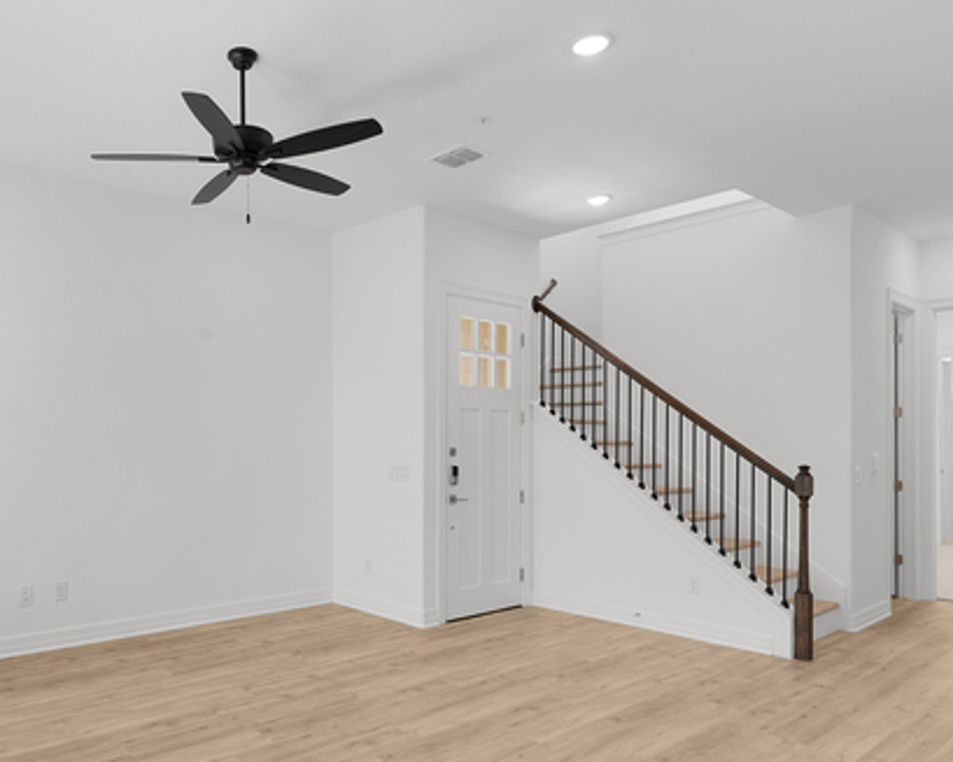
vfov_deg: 56.6
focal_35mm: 25
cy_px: 428
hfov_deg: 65.9
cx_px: 303
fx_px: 705
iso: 100
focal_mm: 17
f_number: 9
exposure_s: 1/20
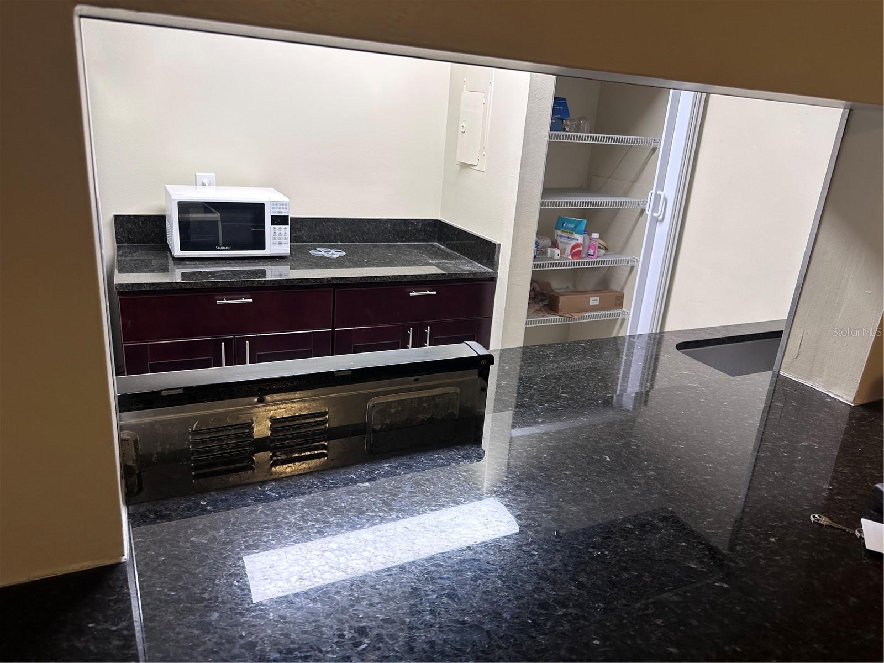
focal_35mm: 24
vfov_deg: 56.8
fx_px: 613
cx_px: 442
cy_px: 332
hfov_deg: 71.6
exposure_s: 1/60
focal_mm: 6.86
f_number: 1.78
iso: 125
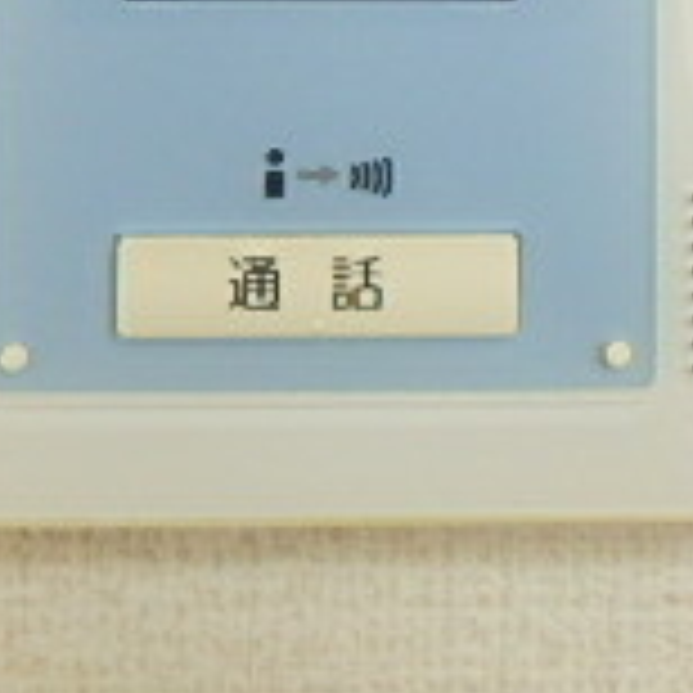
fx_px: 1744
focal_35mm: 77
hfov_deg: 22.5
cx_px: 333
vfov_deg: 20.4
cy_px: -234
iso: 250
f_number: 3.5
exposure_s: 1/30
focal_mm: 3.7
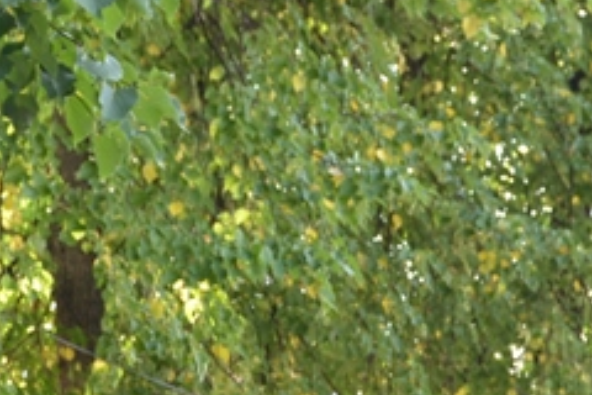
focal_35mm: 159
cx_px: 298
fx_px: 2614
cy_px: 1178
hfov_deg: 12.9
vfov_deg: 7.6
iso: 320
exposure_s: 1/80
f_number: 4.5
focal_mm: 24
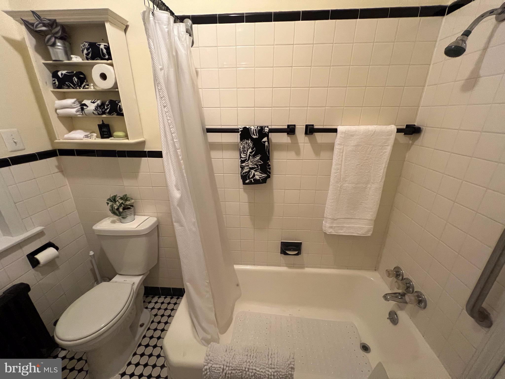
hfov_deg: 106.2
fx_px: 190
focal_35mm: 13
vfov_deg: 89.9
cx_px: 252
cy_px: 190
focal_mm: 1.57
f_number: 1.8
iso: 400
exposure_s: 1/60
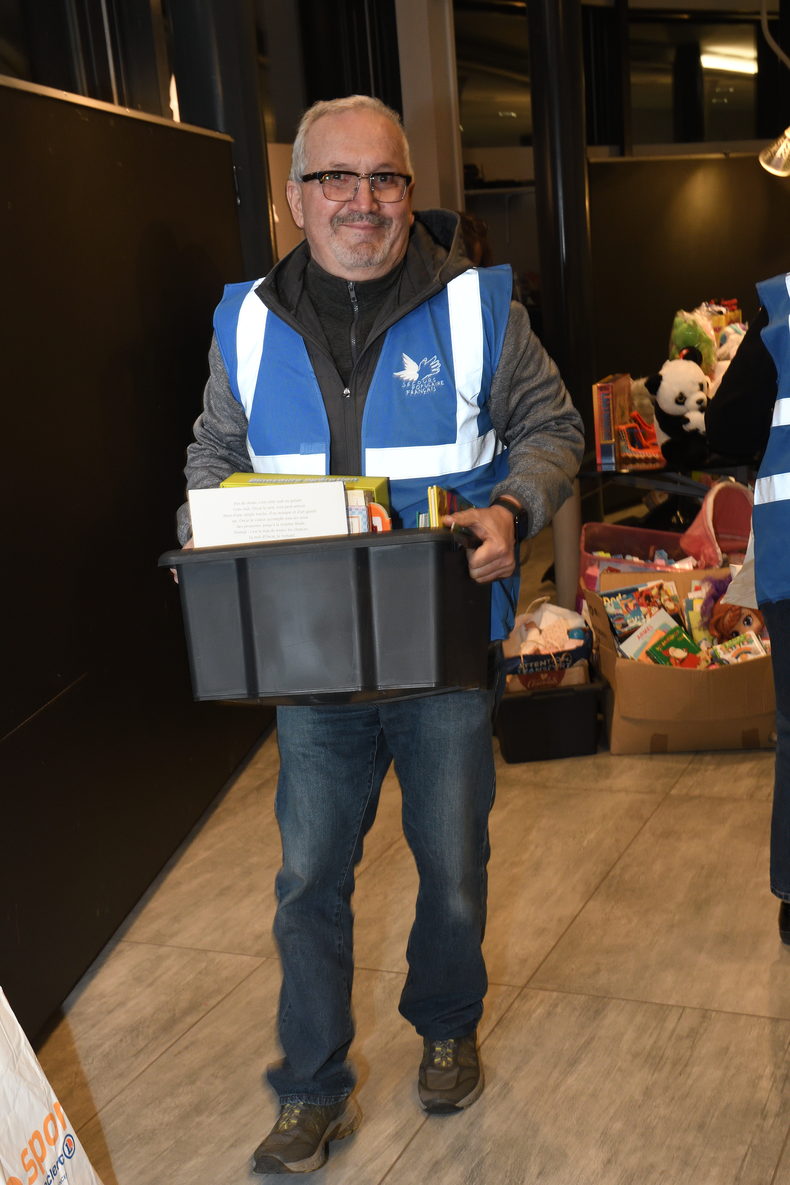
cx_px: 395
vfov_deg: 41.1
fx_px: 1580
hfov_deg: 28.1
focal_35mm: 48
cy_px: 592
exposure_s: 1/60
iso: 1600
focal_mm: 32
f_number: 6.3
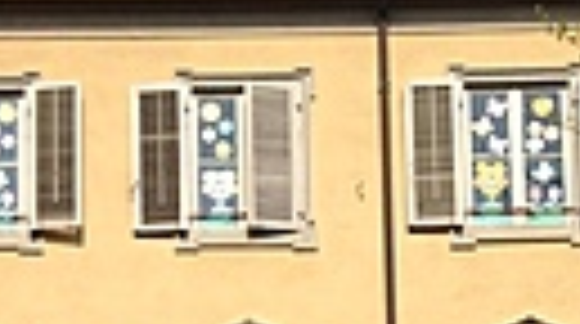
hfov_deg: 15.9
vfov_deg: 8.5
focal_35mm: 134
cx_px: 108
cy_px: 675
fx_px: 2057
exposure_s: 1/1808
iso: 50
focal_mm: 4.12
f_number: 2.4
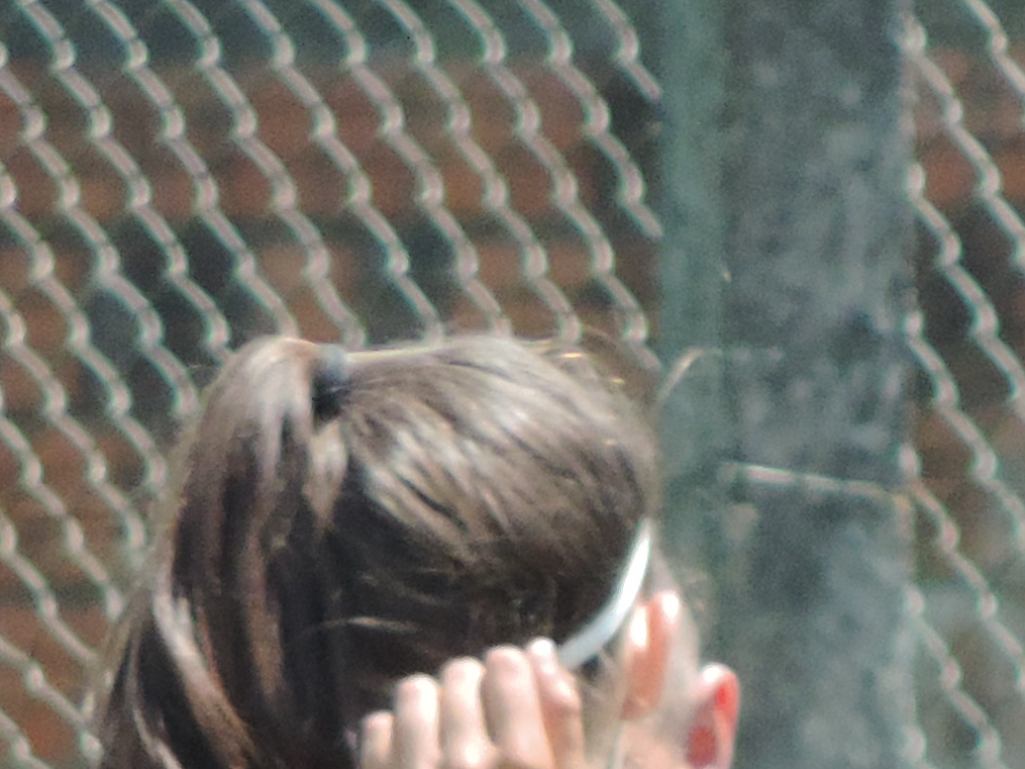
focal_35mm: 4342
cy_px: 1464
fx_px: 128554
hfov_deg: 0.5
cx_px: 878
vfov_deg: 0.3
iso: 400
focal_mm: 160.5
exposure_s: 1/500
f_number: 5.5
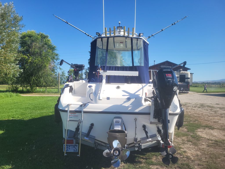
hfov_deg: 67.3
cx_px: 112
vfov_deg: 53.1
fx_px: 169
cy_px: 84
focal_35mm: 26
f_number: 1.8
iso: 40
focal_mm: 5.4
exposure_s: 1/1983
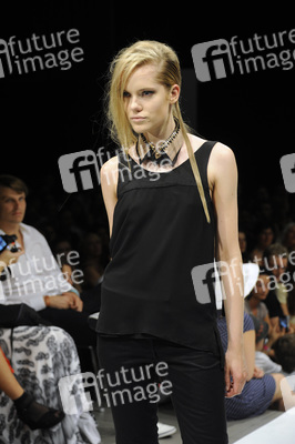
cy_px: 222
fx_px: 1231
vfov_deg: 20.4
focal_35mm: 100
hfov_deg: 13.7
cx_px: 148
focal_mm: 100
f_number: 5.6
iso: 1600
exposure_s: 1/200
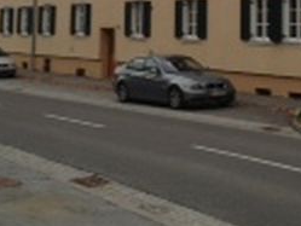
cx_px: 209
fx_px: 783
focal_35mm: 90
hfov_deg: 21.6
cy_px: -40
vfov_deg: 15.8
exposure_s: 1/188
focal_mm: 4.28
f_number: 2.4
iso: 50
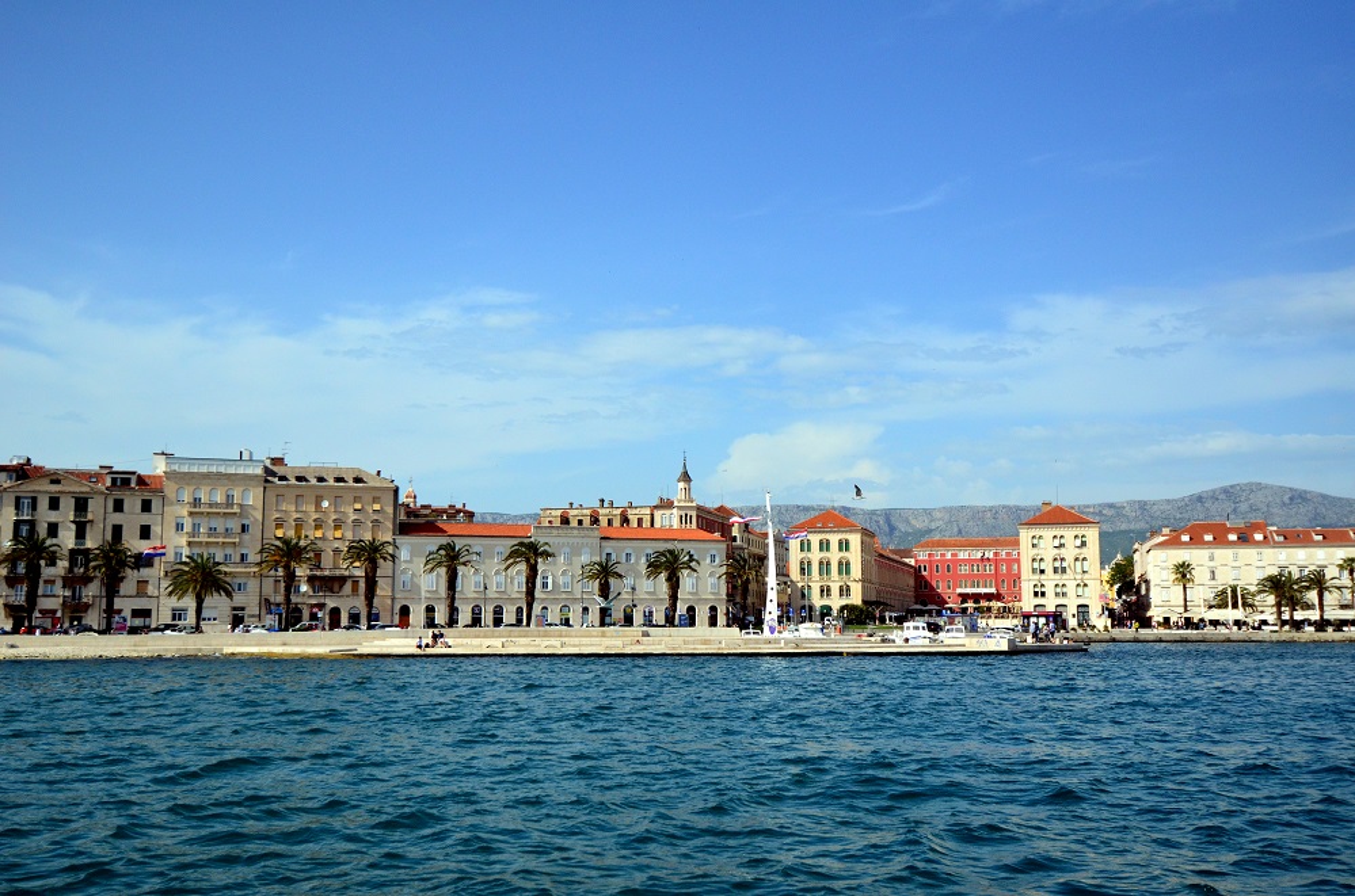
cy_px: 448
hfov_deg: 53.2
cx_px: 678
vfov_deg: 36.7
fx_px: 1352
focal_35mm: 36
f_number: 4.5
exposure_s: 1/8000
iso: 800
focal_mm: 24
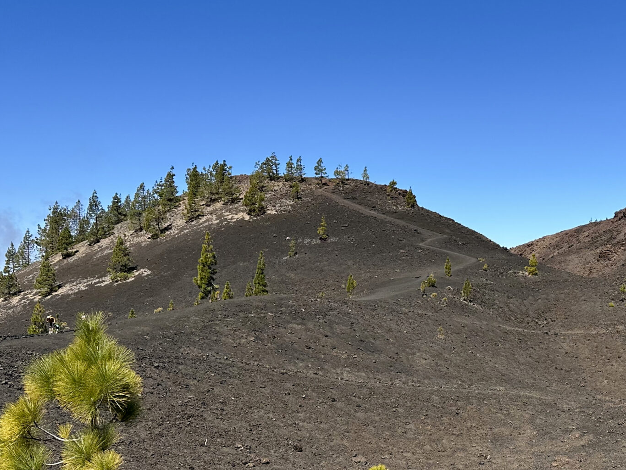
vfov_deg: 31.8
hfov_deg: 41.0
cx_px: 458
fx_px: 814
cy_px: 327
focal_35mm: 45
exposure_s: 1/3356
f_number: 1.78
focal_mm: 6.86
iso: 80
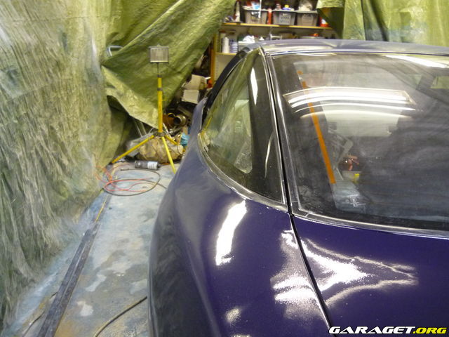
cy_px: 168
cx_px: 224
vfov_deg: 42.9
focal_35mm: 33
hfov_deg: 55.4
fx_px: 428
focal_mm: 5.5
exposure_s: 1/20
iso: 400
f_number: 2.8
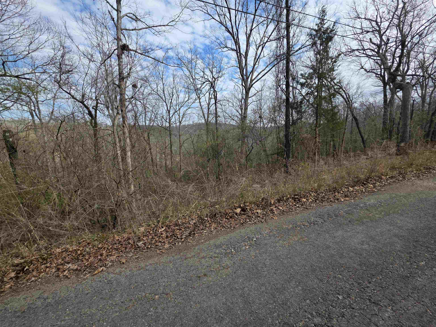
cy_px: 164
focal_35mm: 13
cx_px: 218
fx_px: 164
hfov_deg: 106.2
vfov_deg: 89.9
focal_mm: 2.2
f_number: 1.9
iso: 40
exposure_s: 1/1354
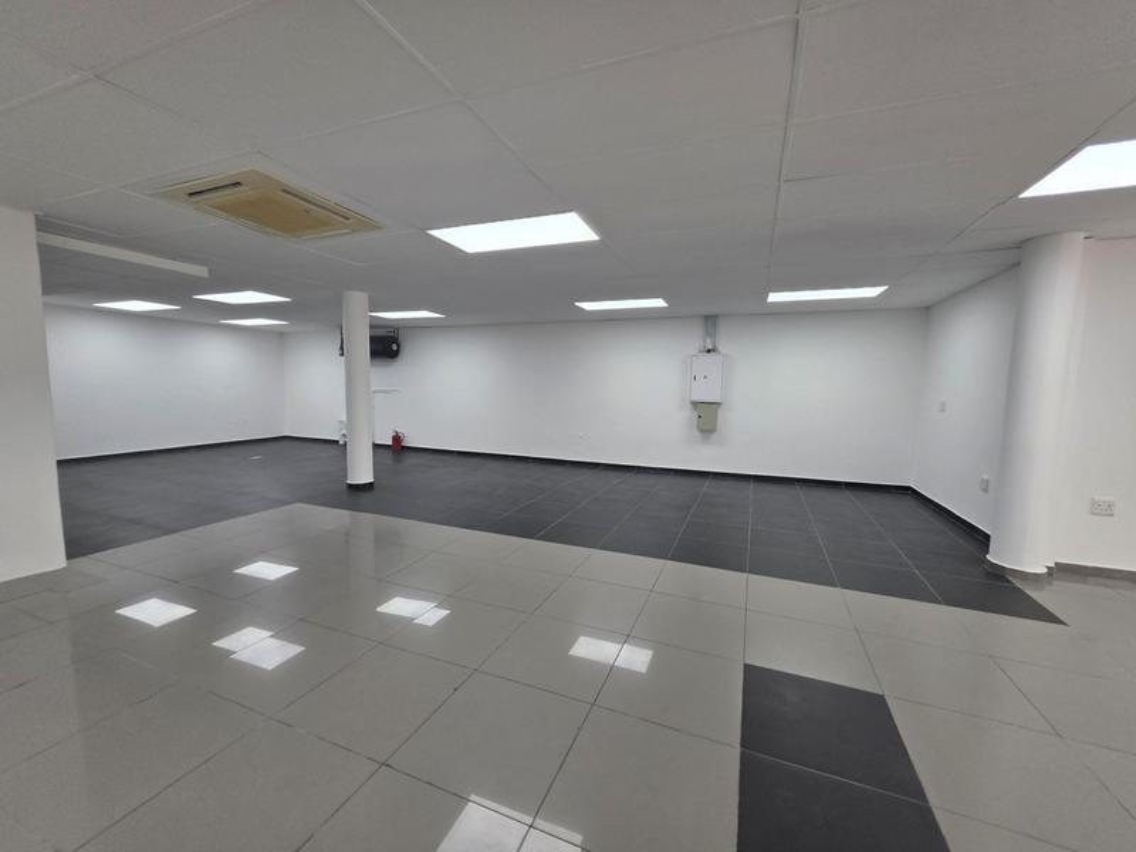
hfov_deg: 106.2
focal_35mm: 13
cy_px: 426
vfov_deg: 89.9
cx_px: 568
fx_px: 427
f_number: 1.9
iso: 80
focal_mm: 2.2
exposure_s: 1/100
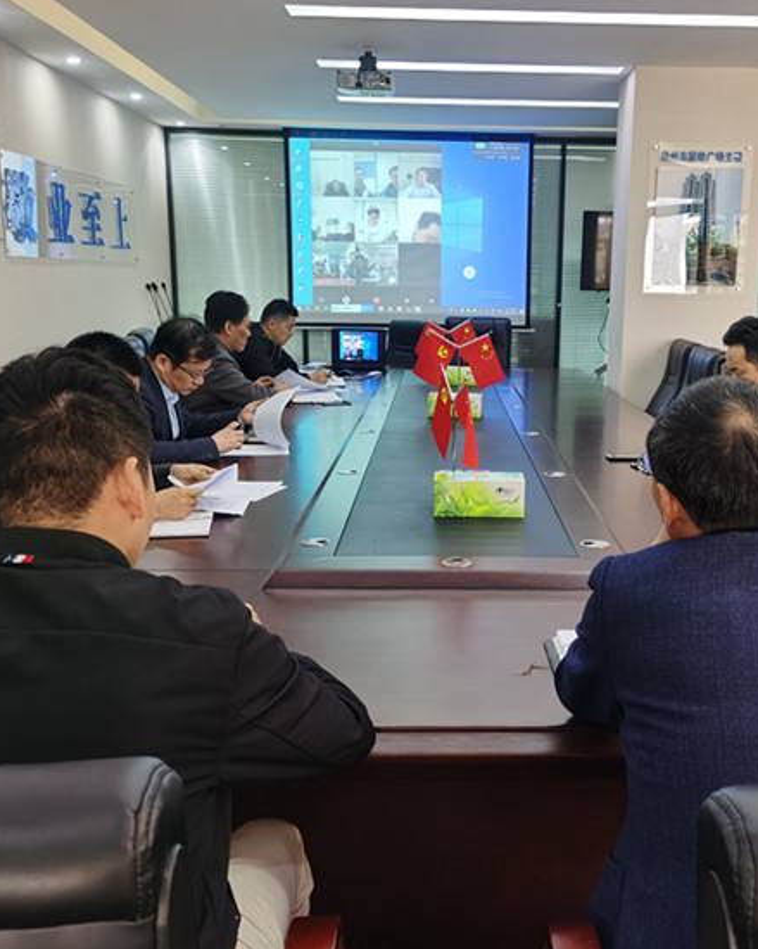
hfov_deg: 40.8
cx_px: 477
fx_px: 1010
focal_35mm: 36
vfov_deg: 50.3
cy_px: 472
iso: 125
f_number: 1.6
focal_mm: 5.56
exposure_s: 1/100
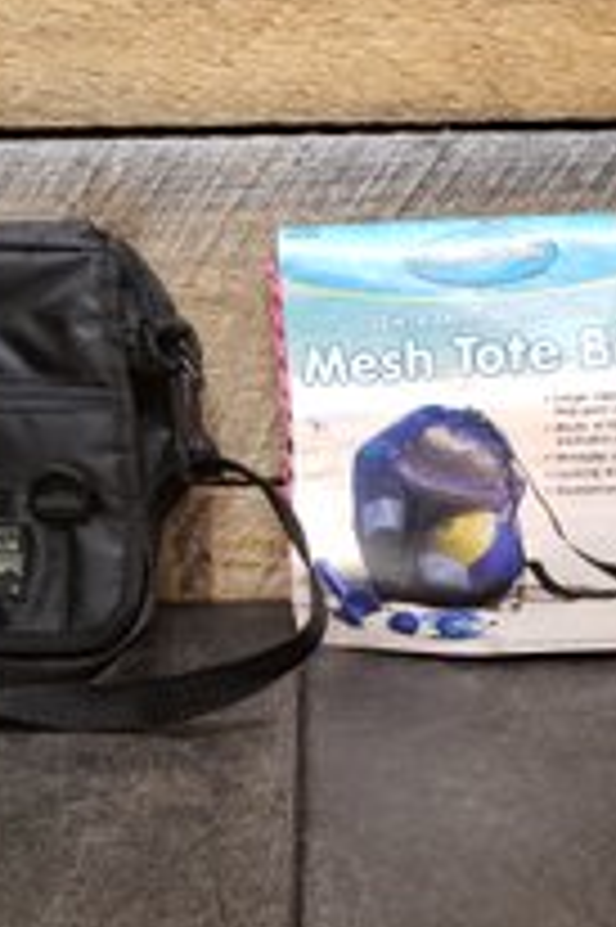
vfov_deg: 43.5
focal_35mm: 45
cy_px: 533
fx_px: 1157
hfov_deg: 29.8
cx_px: 272
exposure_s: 1/60
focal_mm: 4.3
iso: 320
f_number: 1.5
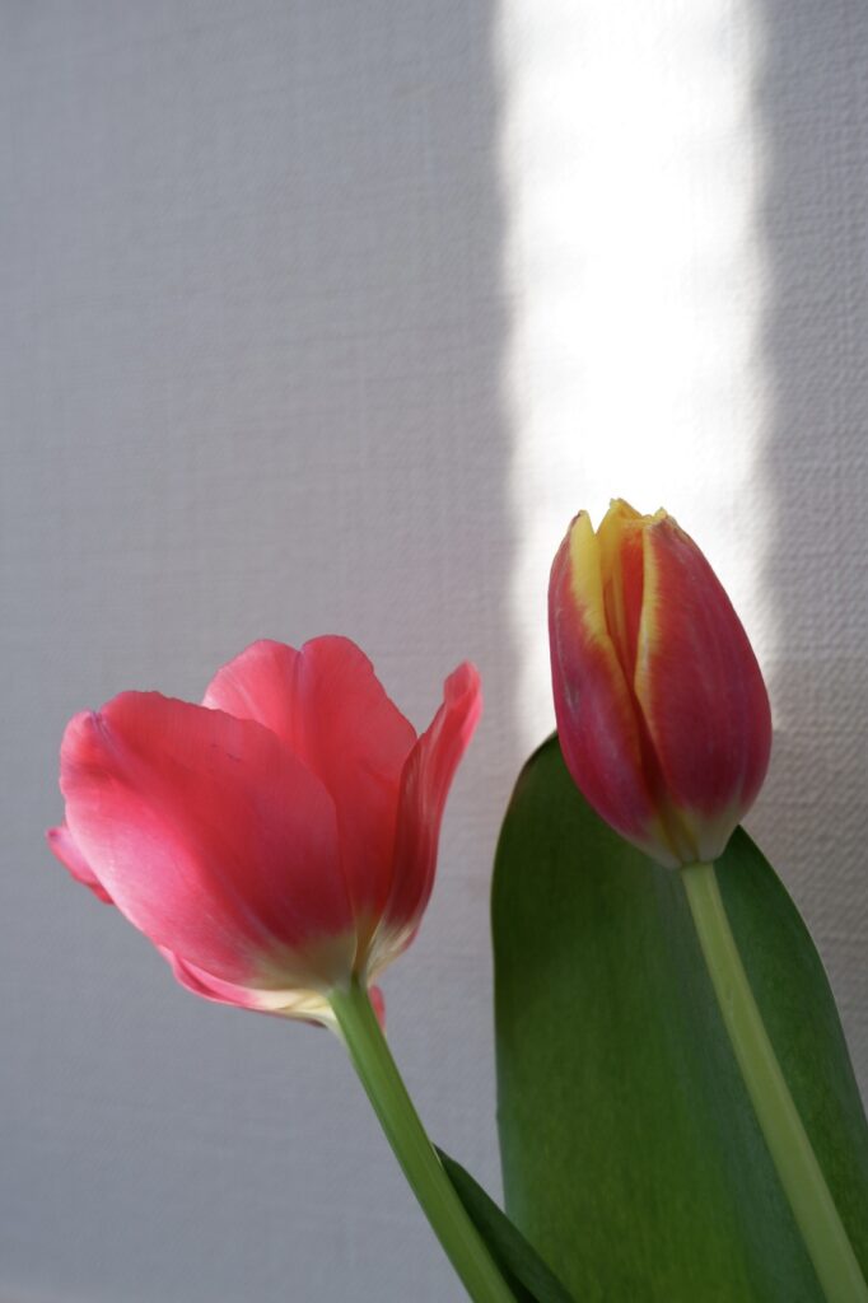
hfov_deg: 35.0
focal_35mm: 38
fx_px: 1375
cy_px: 652
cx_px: 434
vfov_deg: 50.7
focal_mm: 25.6
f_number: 4.4
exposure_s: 1/45
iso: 200
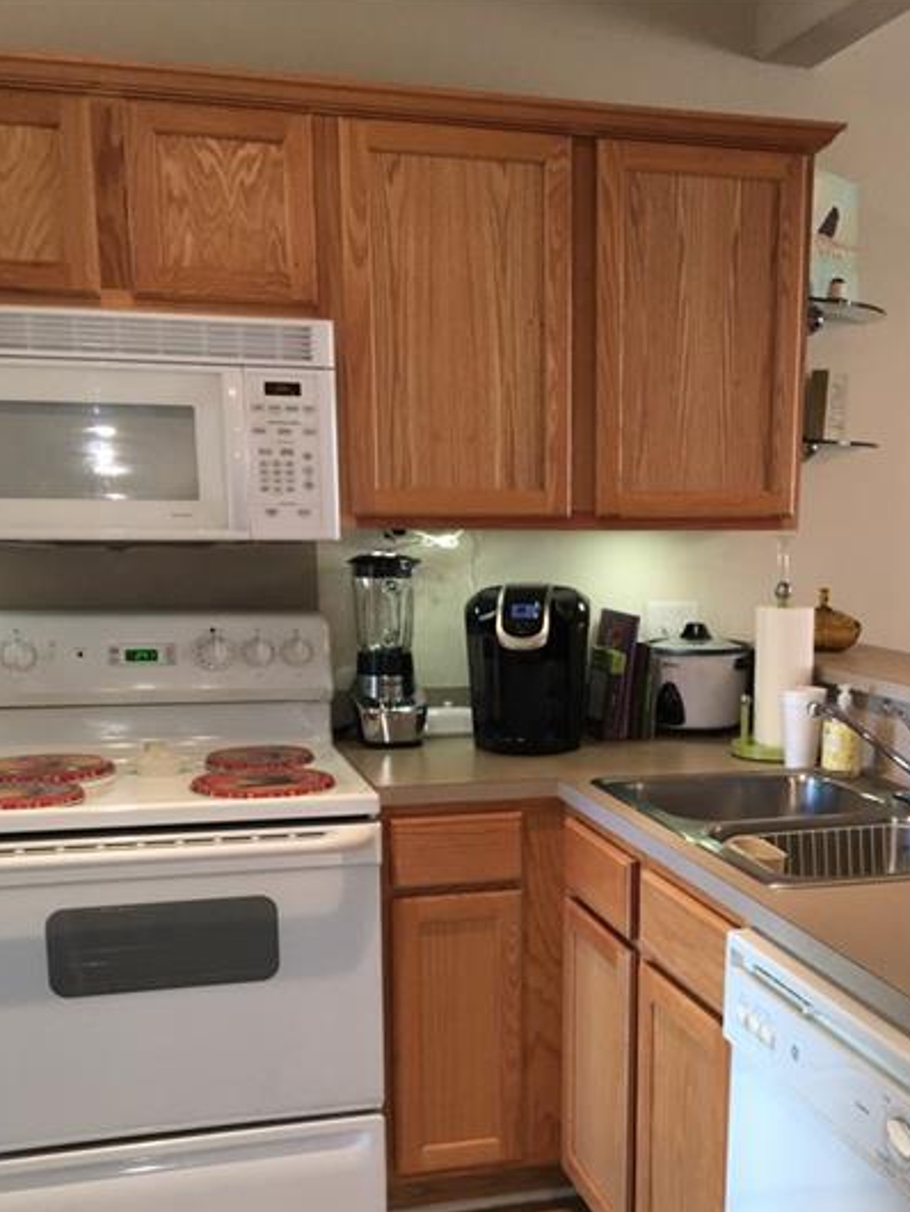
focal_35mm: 42
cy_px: 867
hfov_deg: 34.0
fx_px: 1471
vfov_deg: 43.7
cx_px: 613
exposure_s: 1/30
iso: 50
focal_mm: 4.15
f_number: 2.2
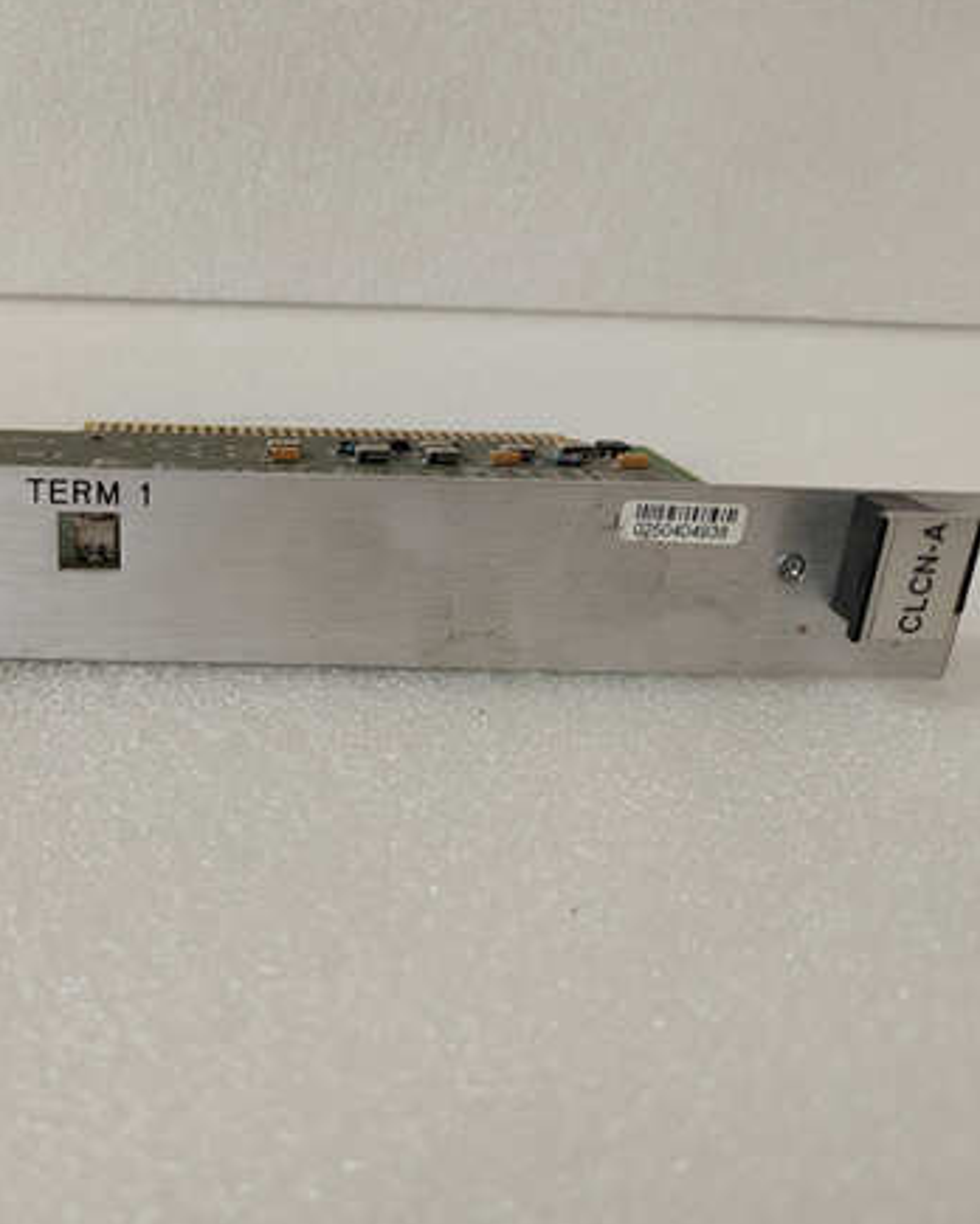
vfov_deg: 57.2
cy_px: 619
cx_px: 208
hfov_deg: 45.0
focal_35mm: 31
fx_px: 1124
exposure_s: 1/100
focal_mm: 5.52
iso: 1644
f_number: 1.9
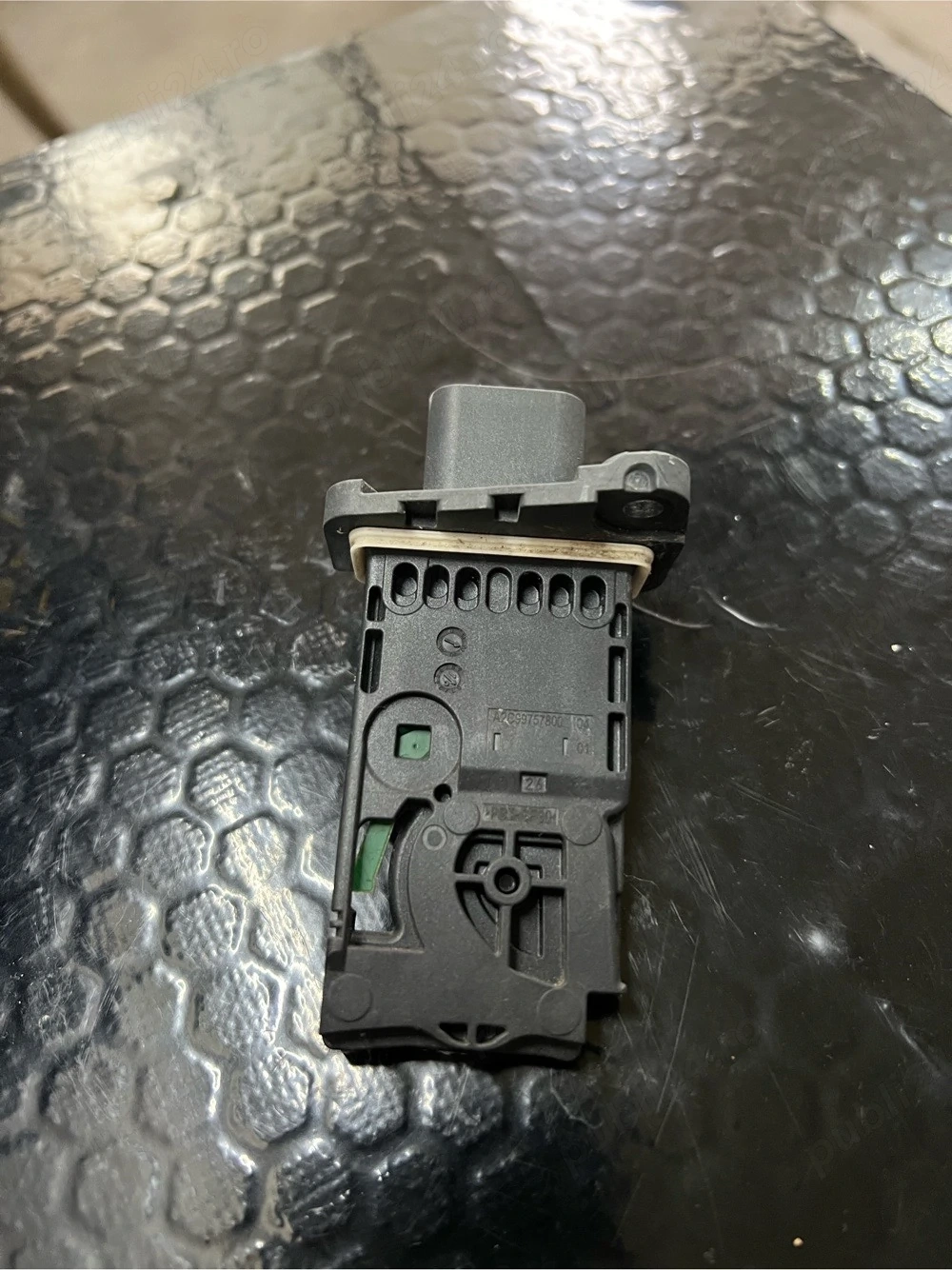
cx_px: 476
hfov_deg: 53.0
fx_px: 954
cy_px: 635
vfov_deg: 67.3
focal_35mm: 26
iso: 500
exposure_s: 1/33
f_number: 1.5
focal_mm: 5.7
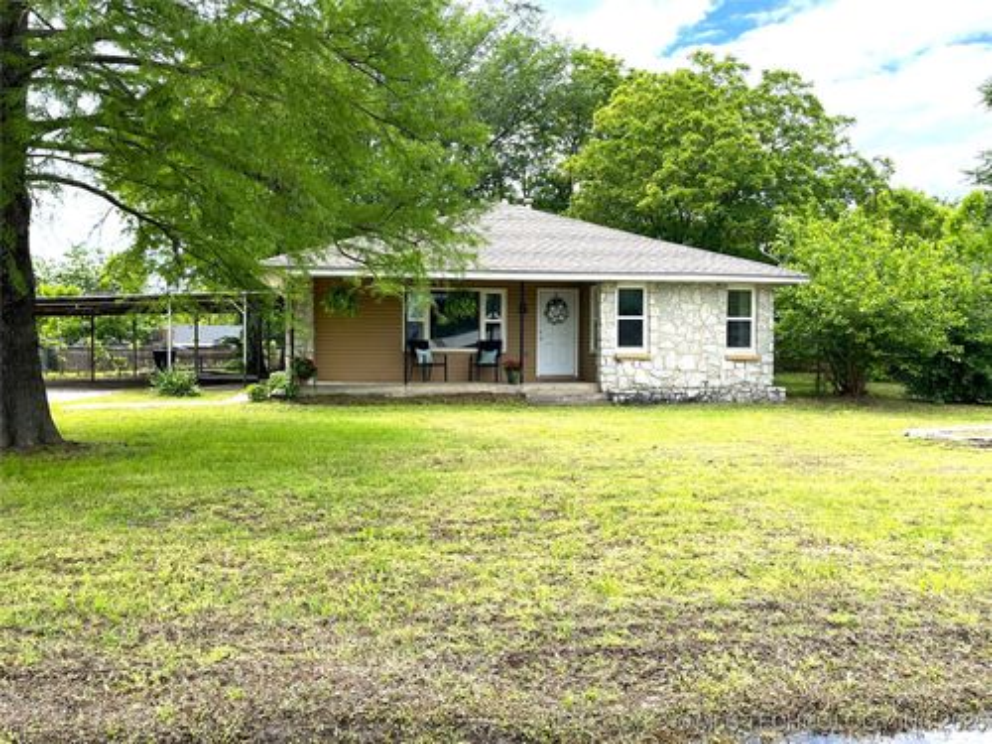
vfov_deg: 46.8
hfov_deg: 60.0
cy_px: 372
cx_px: 496
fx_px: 860
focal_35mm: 30
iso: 50
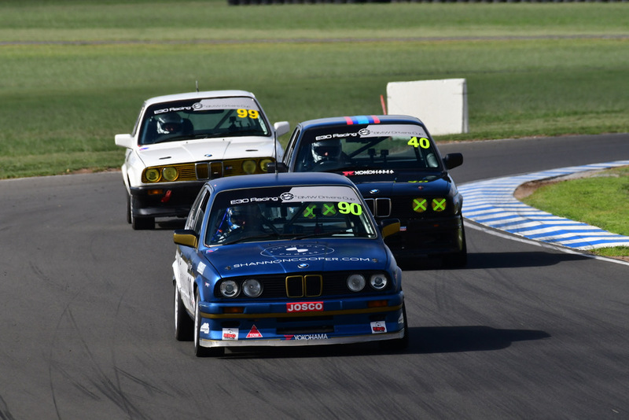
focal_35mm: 750
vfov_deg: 1.8
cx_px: 314
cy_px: 210
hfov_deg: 2.7
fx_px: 13108
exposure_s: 1/640
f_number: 11
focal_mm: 500
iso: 400
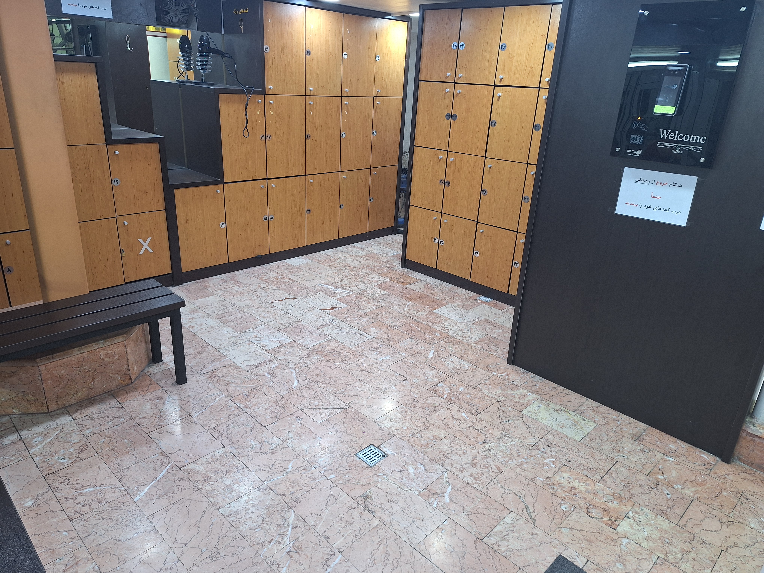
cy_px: 286
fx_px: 508
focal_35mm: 23
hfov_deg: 73.9
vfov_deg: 58.9
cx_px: 382
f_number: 1.8
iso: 100
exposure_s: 1/50
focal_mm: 5.54
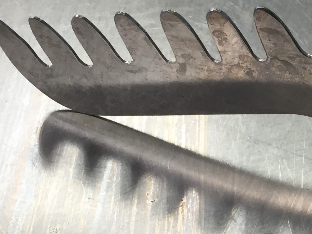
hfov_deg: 55.3
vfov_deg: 42.9
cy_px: 106
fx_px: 297
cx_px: 161
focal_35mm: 33
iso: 32
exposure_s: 1/33
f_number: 2.2
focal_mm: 4.15
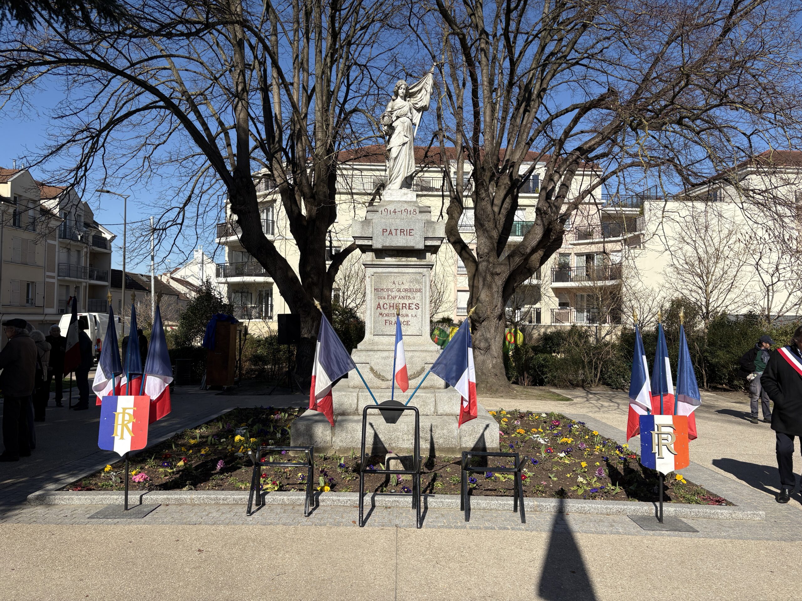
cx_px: 401
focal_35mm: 26
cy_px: 300
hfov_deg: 67.3
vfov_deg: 53.1
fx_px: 602
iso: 50
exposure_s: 1/4608
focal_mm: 5.96
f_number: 1.6
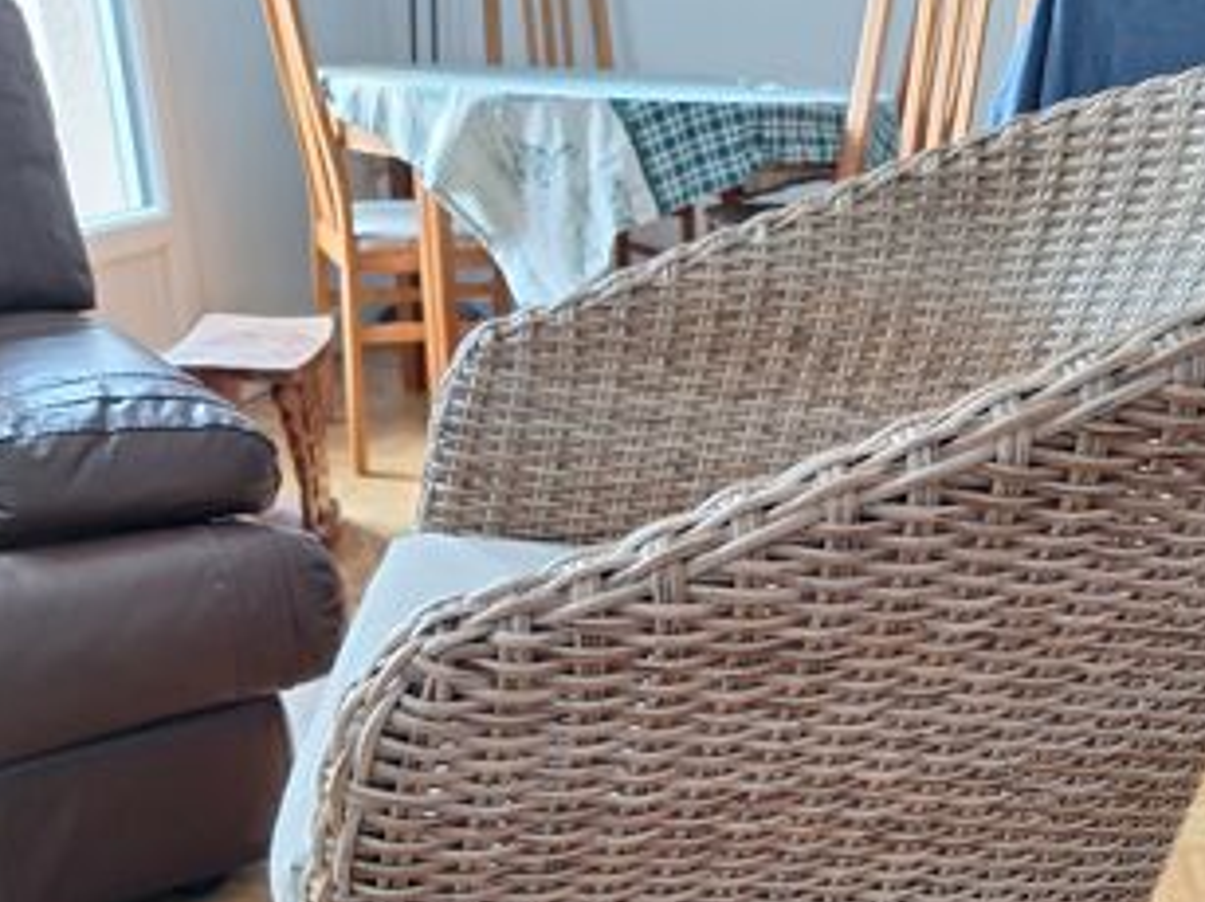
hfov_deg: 50.5
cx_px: 801
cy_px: 667
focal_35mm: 36
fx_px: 1253
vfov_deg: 38.7
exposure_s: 1/50
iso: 125
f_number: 1.8
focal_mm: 5.54
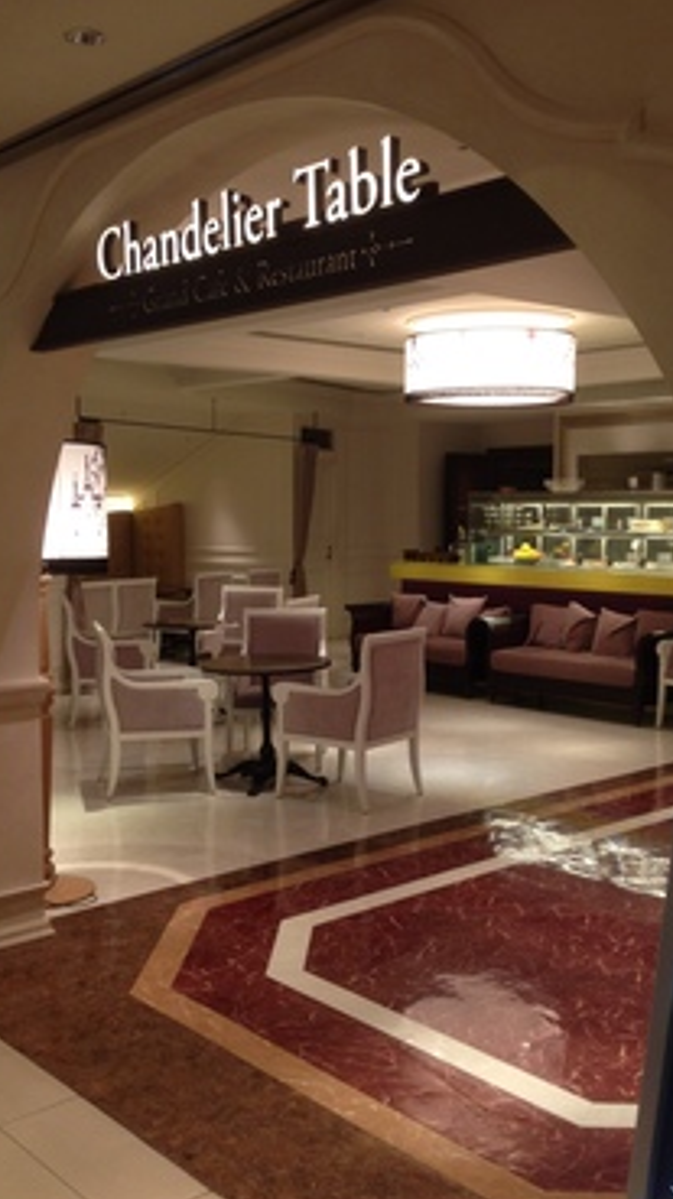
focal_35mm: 39
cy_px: 643
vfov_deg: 51.6
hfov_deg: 30.4
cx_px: 335
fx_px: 1240
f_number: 2.4
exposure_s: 1/20
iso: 64
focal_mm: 4.12
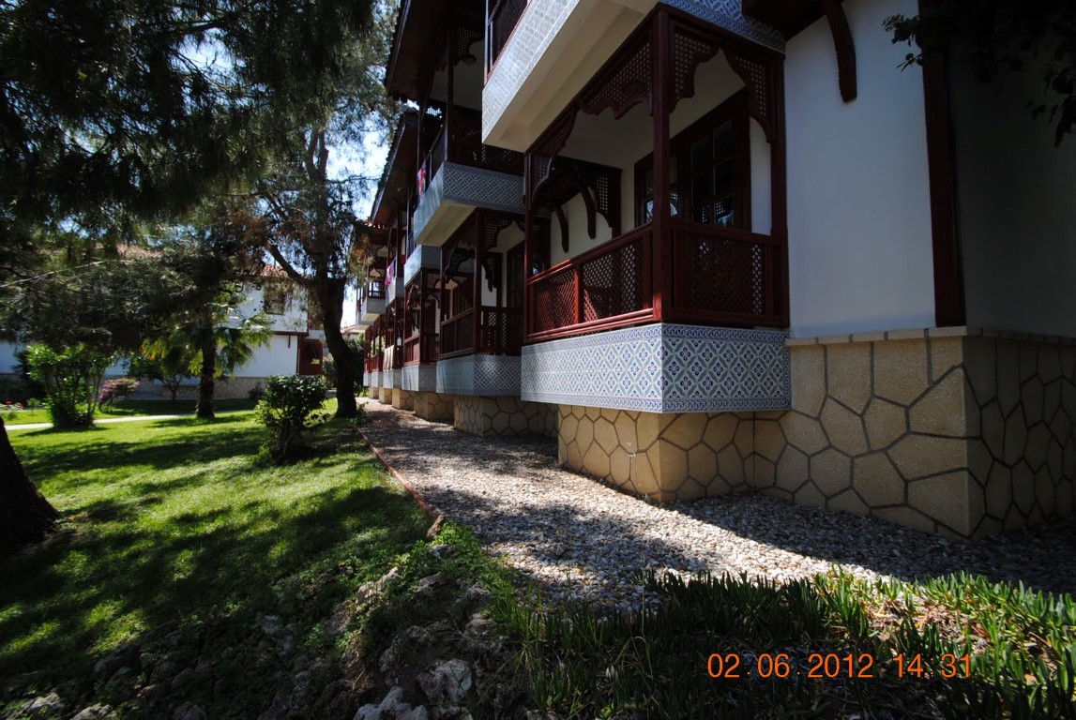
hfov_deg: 100.3
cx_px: 538
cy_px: 360
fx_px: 449
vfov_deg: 77.5
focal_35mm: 15
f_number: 6.3
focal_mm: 10
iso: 100
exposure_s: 1/160
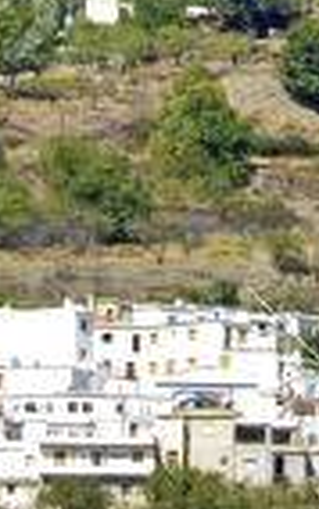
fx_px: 15534
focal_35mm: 1119
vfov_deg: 1.9
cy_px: -113
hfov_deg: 1.2
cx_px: 627
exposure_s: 1/80
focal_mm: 80
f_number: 14
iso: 100
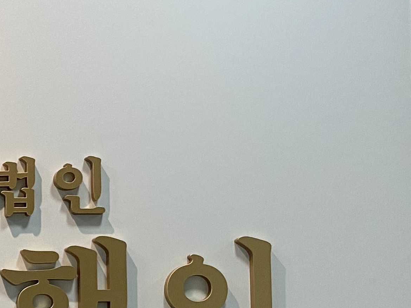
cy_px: 360
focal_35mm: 90
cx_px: -221
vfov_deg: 15.8
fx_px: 1069
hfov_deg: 18.9
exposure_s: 1/60
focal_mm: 4.25
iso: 80
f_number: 1.8
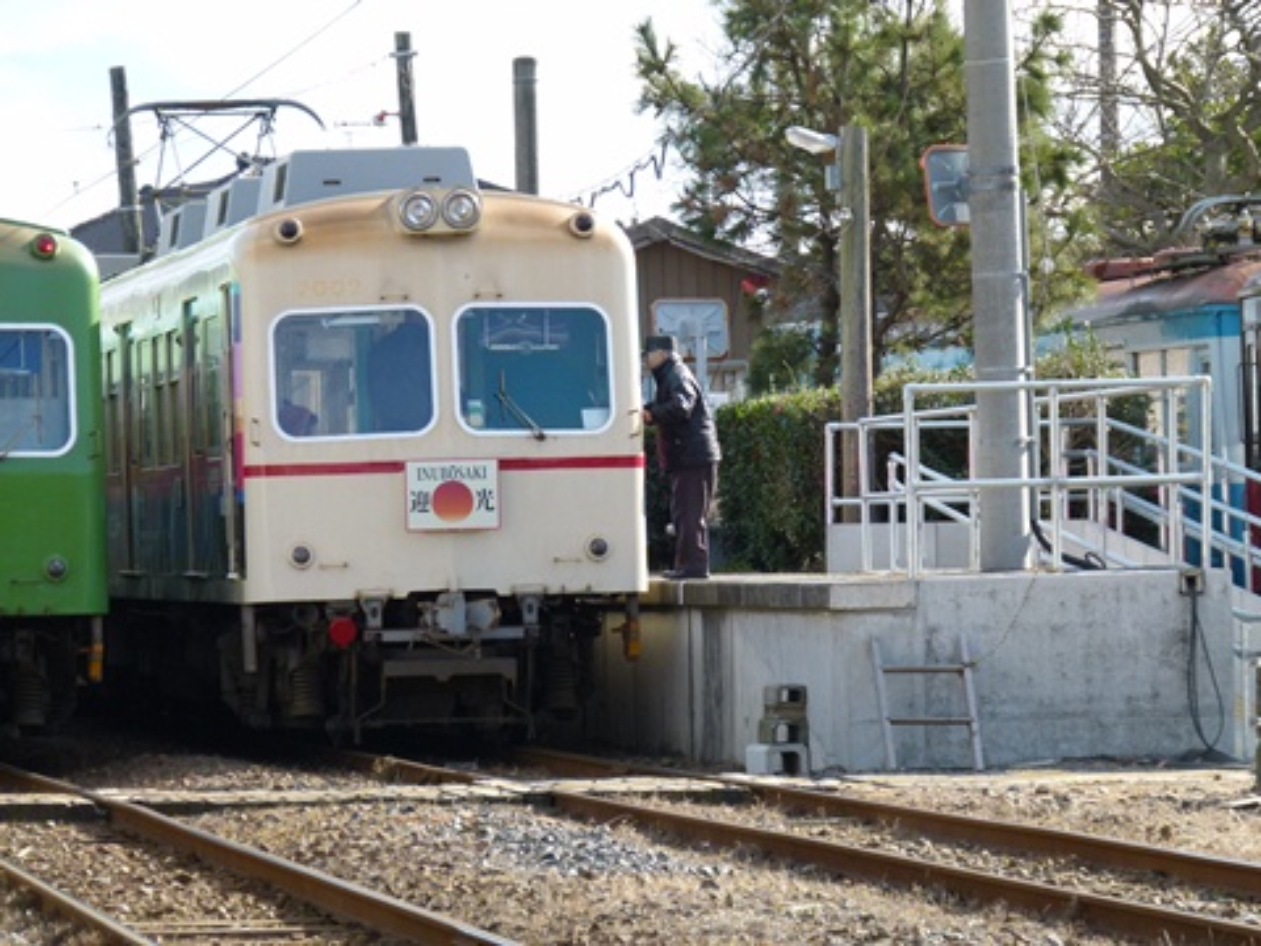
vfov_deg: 7.0
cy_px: 473
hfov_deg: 9.3
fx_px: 7759
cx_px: 630
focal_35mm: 213
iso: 100
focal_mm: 38.4
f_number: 4
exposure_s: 1/320
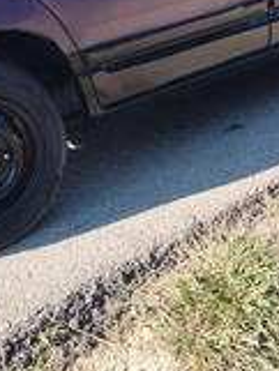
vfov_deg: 31.0
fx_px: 665
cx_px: 131
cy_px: 131
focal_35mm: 62
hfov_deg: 23.7
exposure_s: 1/469
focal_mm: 4.15
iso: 100
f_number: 1.8
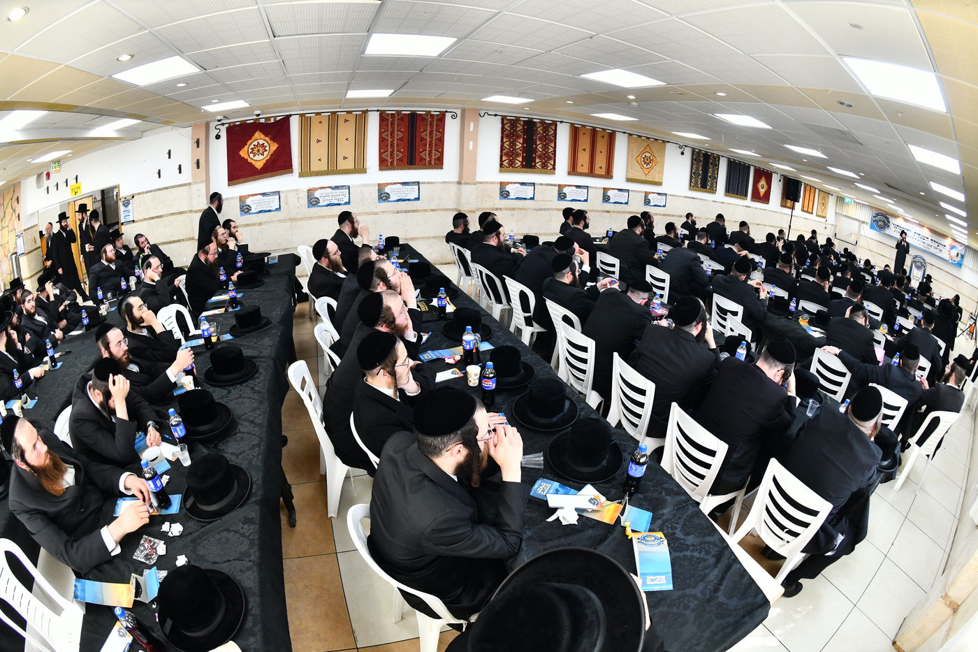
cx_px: 489
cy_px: 326
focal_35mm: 16
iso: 1250
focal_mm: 16
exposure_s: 1/125
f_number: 5.6
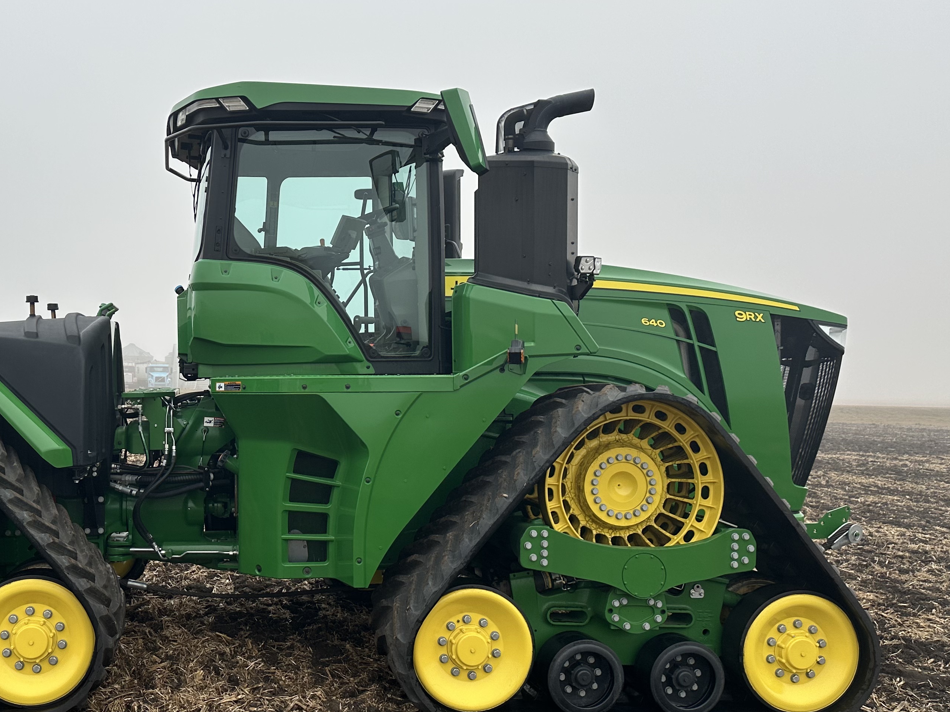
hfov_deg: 47.4
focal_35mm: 38
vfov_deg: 37.7
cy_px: 376
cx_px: 255
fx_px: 1043
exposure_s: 1/718
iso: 80
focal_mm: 6.86
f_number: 1.78
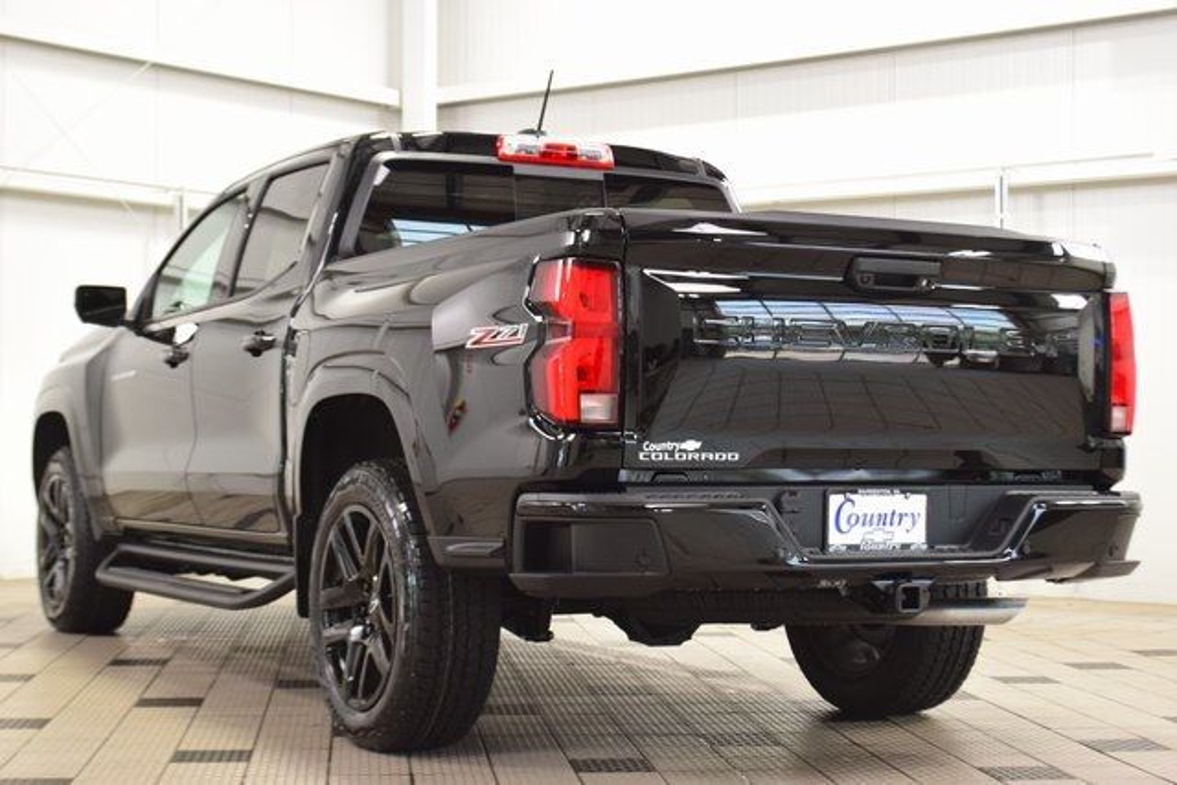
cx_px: 588
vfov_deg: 22.6
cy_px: 392
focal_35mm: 60
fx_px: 1962
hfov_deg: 33.4
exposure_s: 1/30
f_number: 7.1
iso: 1600
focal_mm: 40
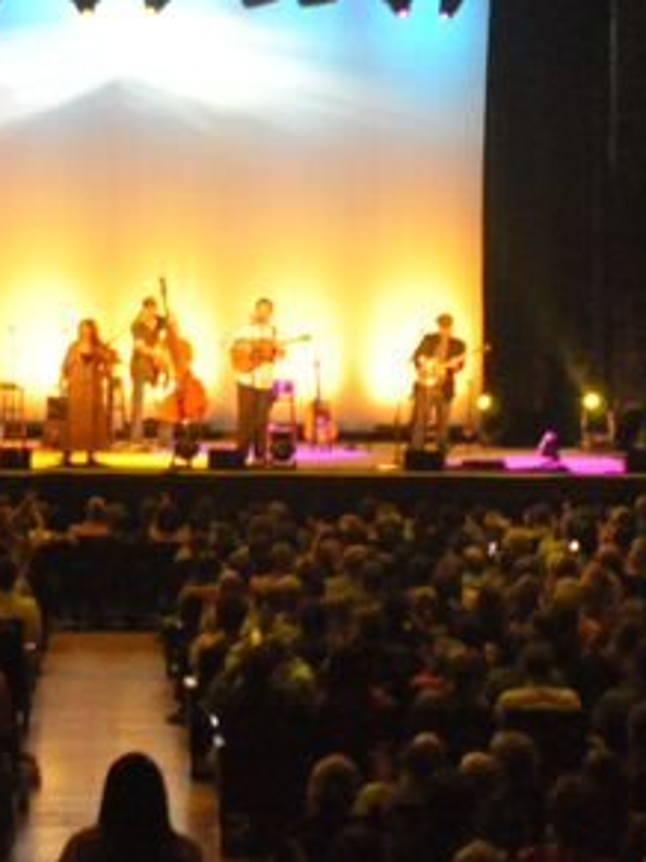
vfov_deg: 17.5
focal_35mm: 111
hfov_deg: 13.3
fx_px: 2764
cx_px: 107
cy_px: 93
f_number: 3.8
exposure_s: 1/25
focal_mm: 28
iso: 3200
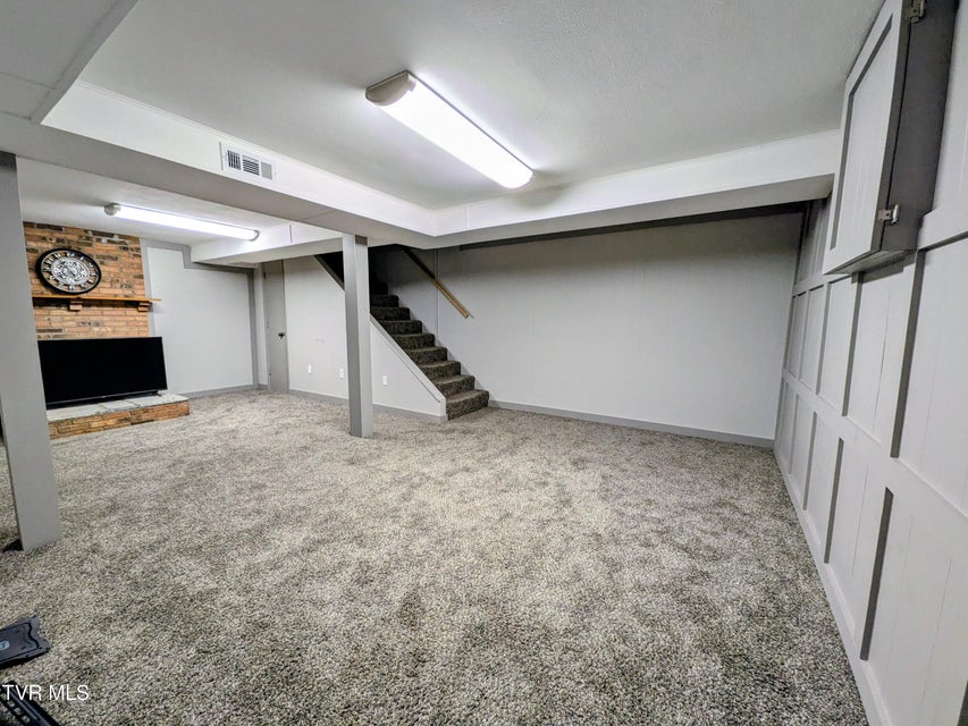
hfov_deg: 102.1
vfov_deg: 85.7
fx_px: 392
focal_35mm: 14
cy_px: 363
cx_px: 484
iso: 66
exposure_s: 1/60
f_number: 2.2
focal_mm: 1.85
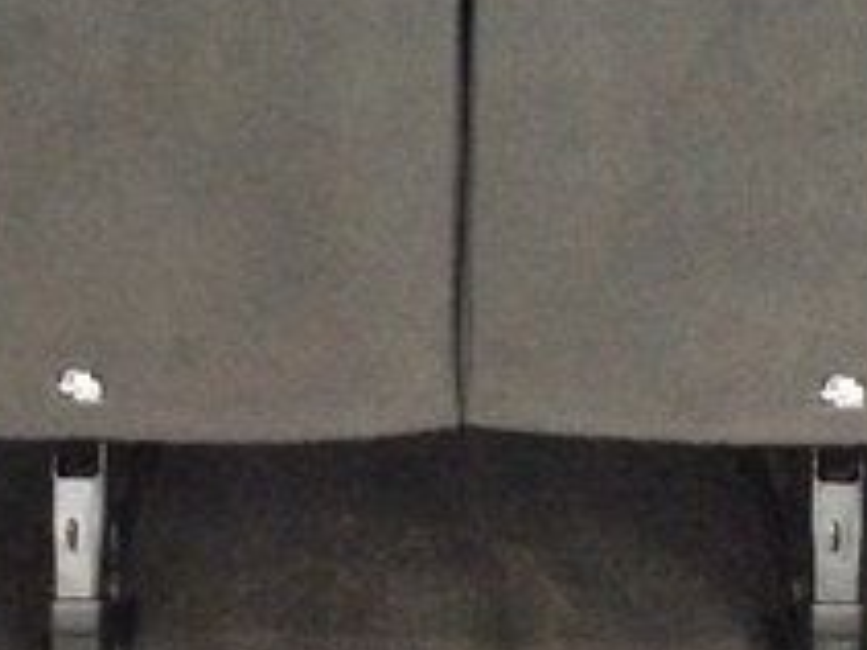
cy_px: -251
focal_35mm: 97
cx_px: 403
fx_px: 2428
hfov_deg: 20.2
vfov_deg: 14.4
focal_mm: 3.3
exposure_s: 1/17
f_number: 2.4
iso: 400
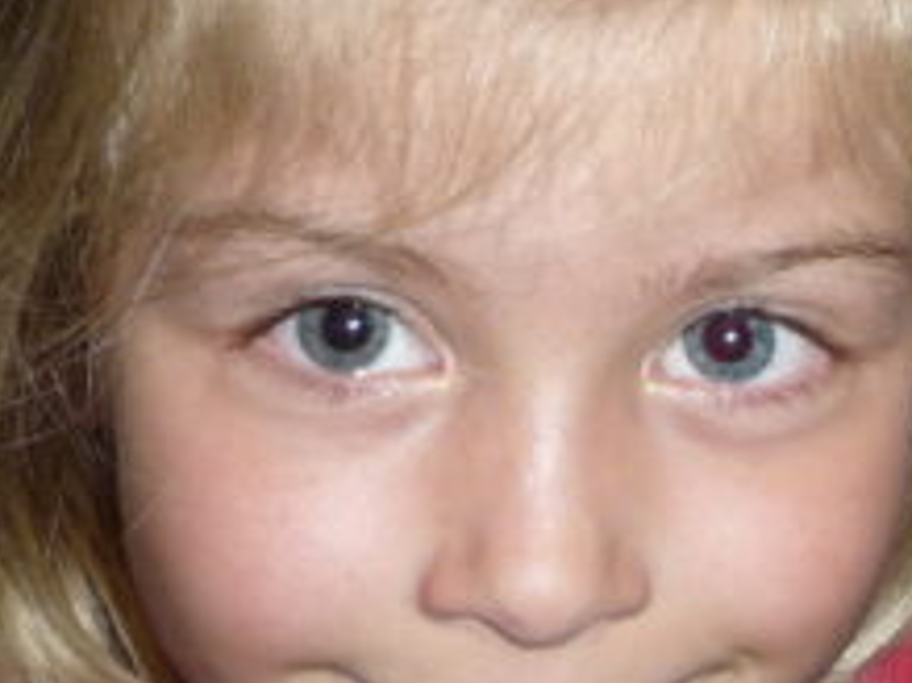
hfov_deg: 14.0
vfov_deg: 11.3
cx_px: 1433
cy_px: 196
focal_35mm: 131
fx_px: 3449
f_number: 3.3
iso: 100
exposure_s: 1/30
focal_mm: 4.7
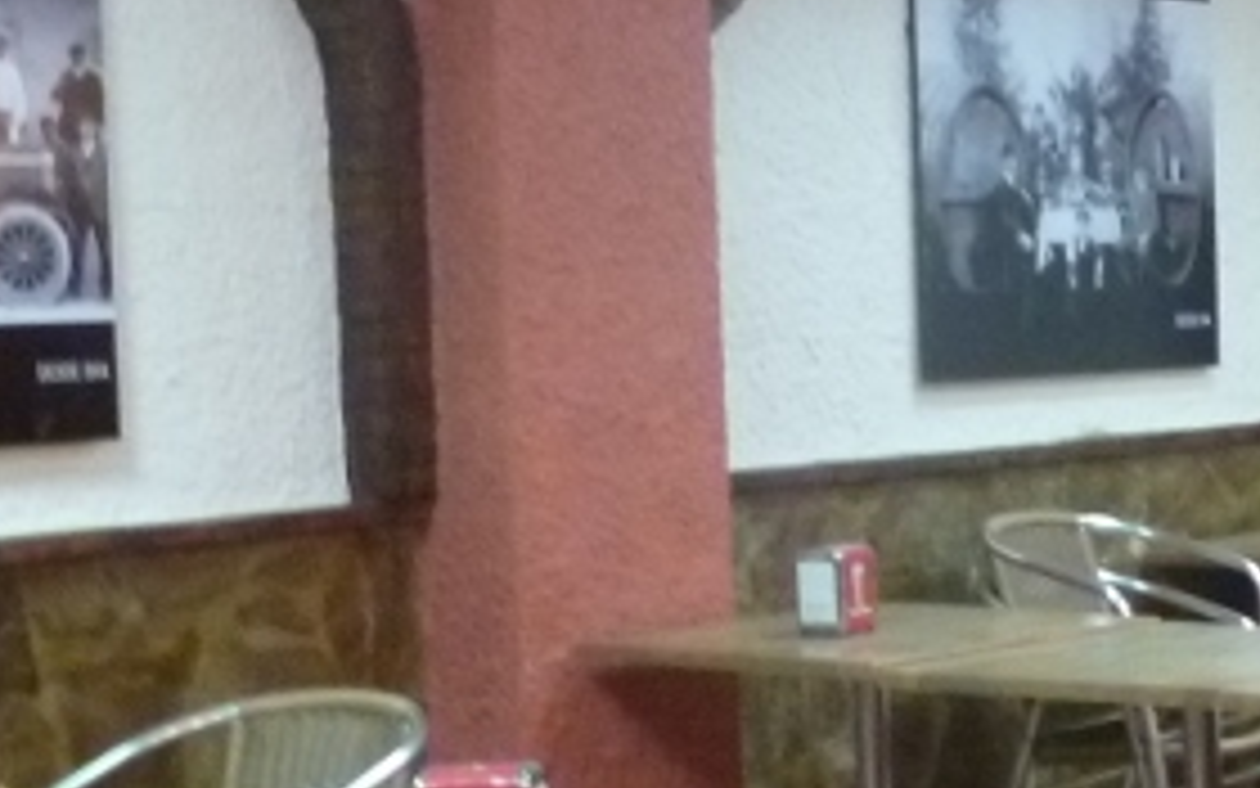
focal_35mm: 93
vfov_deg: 14.0
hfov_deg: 21.8
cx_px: 1120
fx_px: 3194
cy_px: 486
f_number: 2.5
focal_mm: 4.3
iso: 400
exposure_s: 1/15
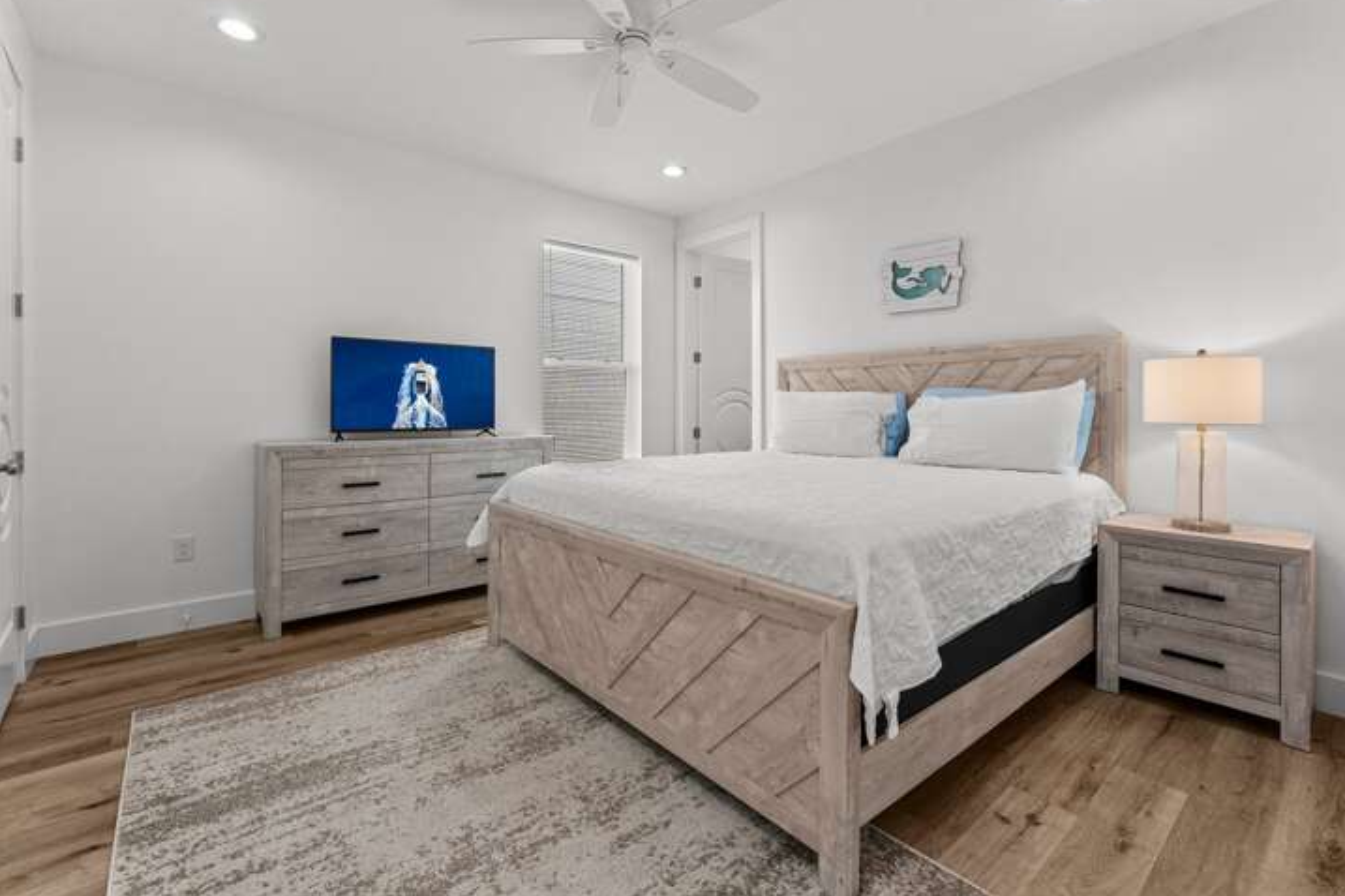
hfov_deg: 98.0
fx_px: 584
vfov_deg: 74.9
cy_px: 422
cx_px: 687
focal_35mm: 16
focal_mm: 14.6
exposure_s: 1/3
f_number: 8
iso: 400
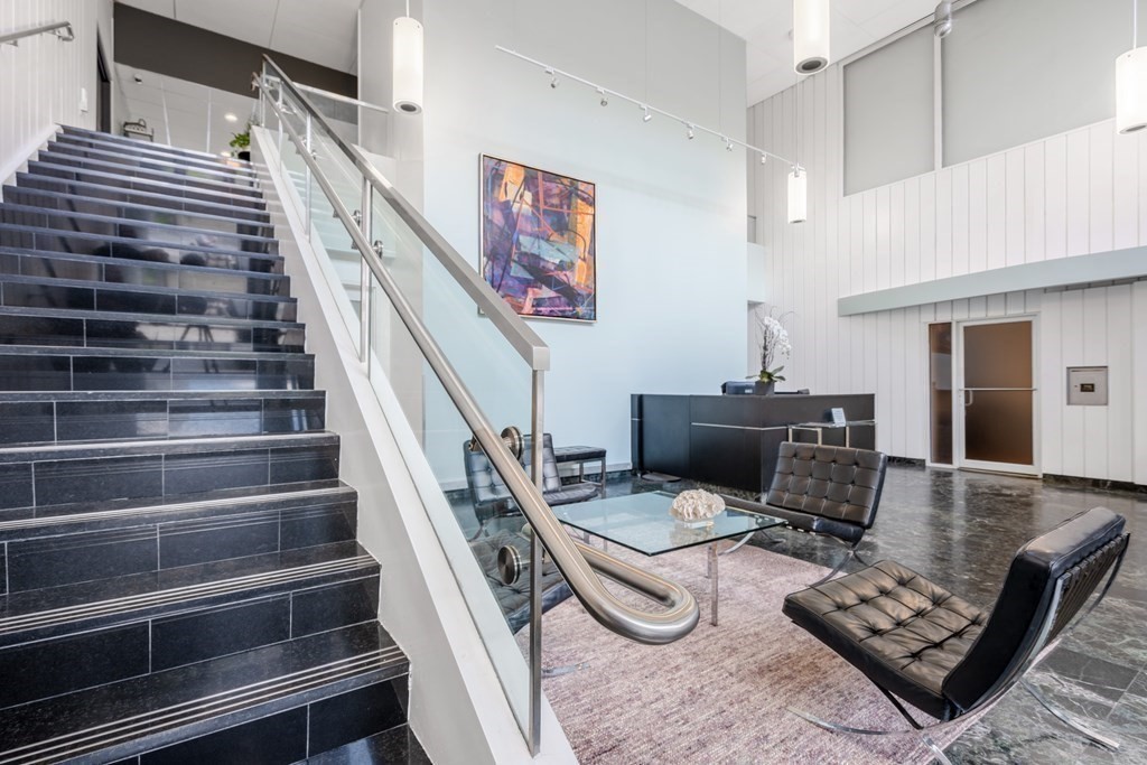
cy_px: 382
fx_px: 542
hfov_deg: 93.3
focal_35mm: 17
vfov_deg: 70.5
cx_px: 574
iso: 250
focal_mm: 17
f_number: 7.1
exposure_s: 1/80
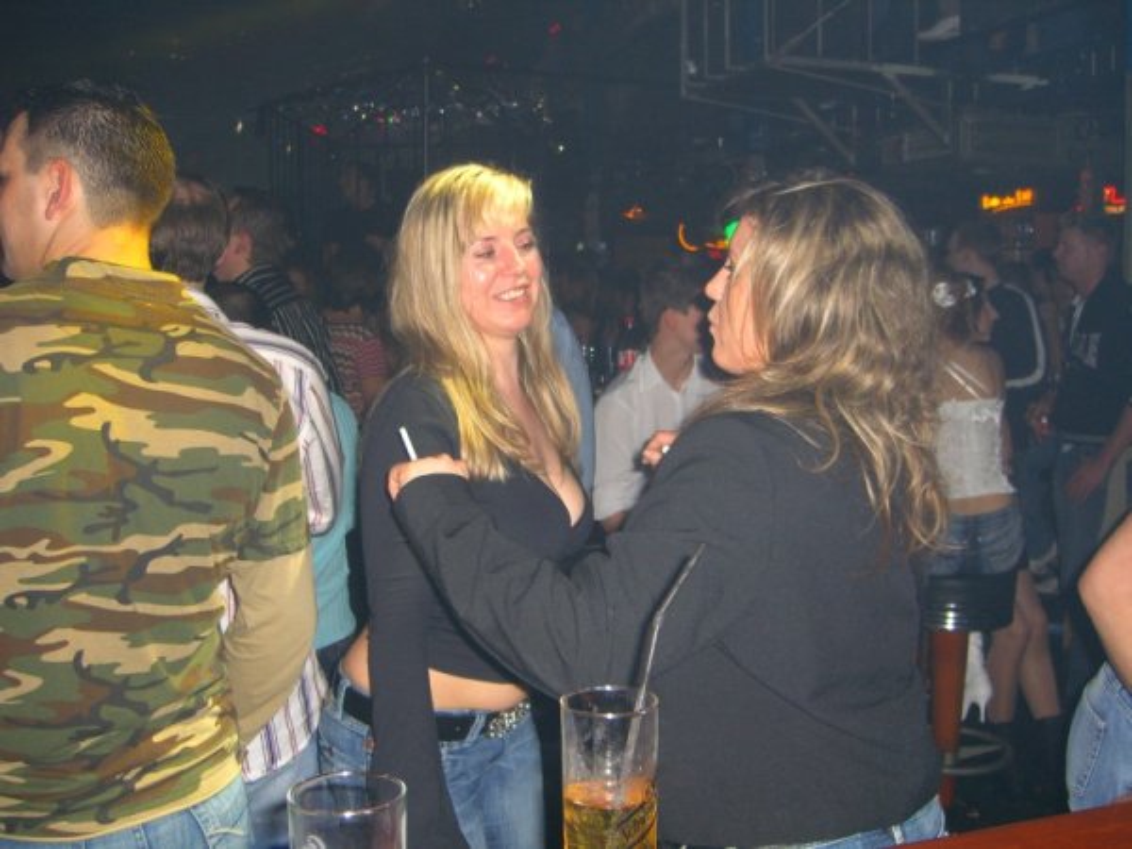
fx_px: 1243
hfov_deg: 49.0
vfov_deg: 37.7
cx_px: 566
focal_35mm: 38
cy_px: 424
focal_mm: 7.9
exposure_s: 1/60
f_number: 2.8
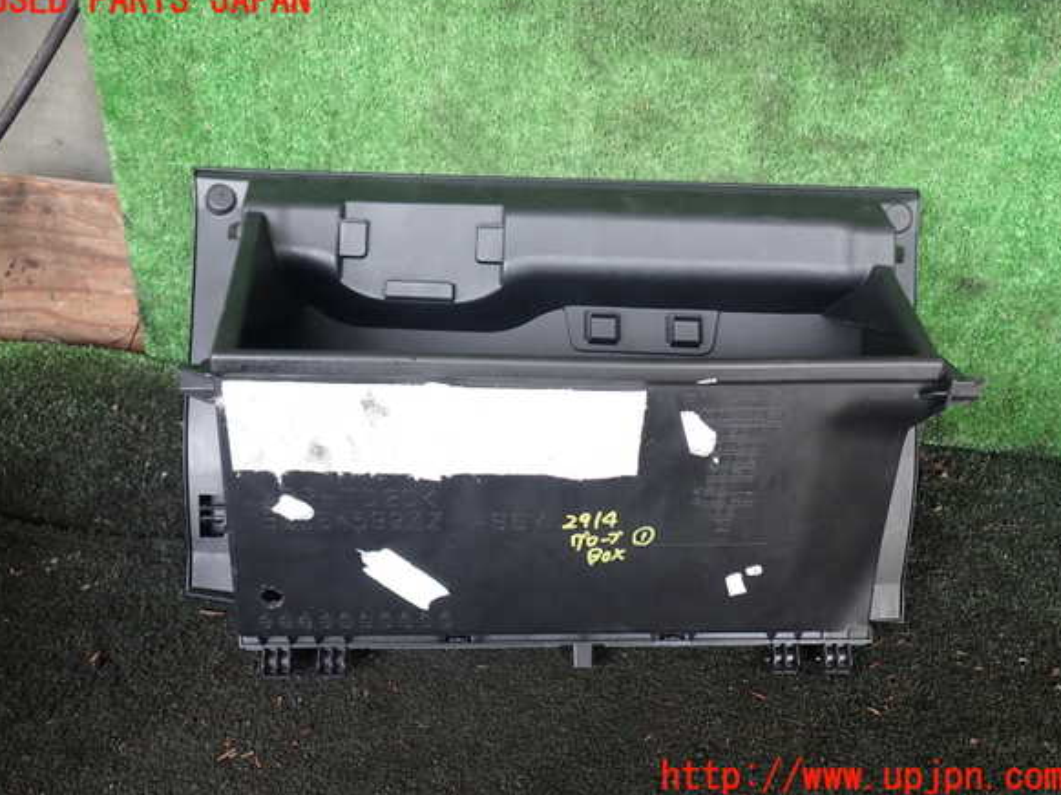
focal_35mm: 31
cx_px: 526
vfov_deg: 45.4
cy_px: 389
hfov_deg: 58.4
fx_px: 950
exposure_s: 1/60
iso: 200
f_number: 2.3
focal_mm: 5.4
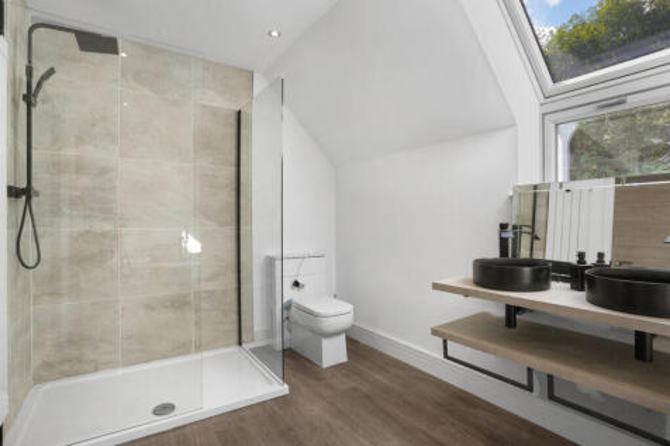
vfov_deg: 70.4
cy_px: 223
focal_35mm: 17
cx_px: 335
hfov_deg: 93.3
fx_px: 316
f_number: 7.1
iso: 250
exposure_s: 1/10
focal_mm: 17
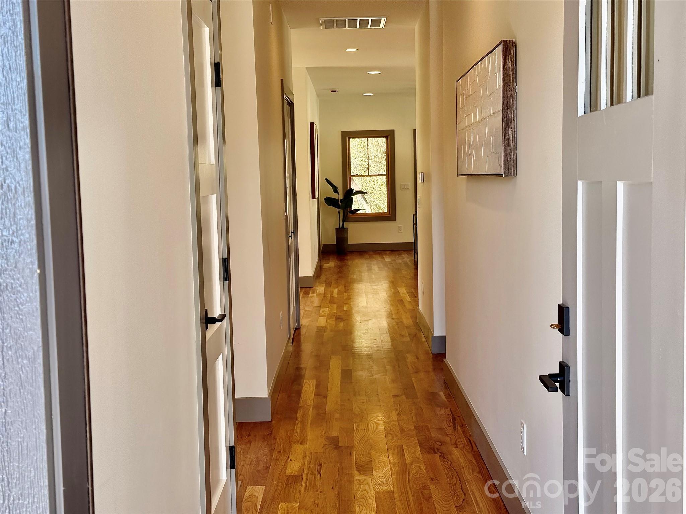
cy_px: 257
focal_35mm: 48
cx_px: 343
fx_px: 951
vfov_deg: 30.3
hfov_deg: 39.7
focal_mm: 6.76
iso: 100
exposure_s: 1/229
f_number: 1.78
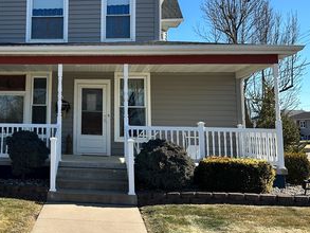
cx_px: 57
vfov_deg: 34.9
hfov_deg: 43.4
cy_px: 80
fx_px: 367
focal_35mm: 41
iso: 80
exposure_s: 1/2591
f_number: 1.78
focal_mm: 6.86
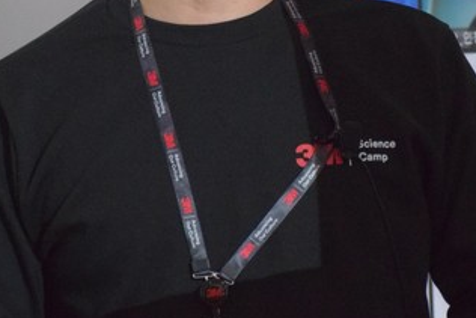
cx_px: 345
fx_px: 9656
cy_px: -9
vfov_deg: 1.9
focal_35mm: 730
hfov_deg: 2.8
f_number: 6
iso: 4500
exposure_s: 1/500
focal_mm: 160
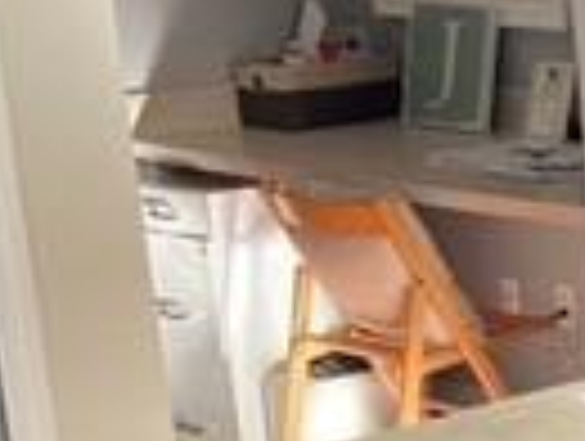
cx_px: 1179
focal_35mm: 128
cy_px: 387
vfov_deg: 11.6
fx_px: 2167
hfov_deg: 13.2
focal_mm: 4.25
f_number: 1.8
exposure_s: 1/86
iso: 125
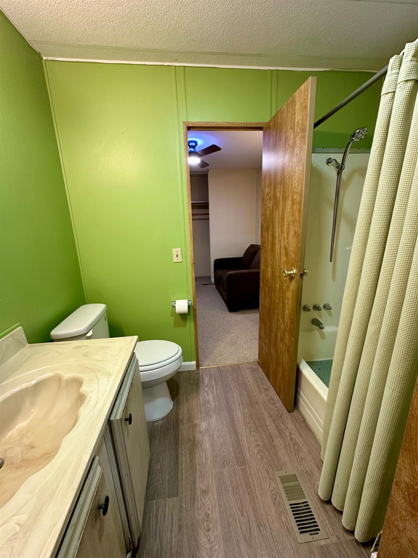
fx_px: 225
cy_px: 279
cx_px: 209
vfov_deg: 102.1
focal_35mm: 14
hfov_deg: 85.7
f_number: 2.2
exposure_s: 1/60
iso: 200
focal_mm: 2.22
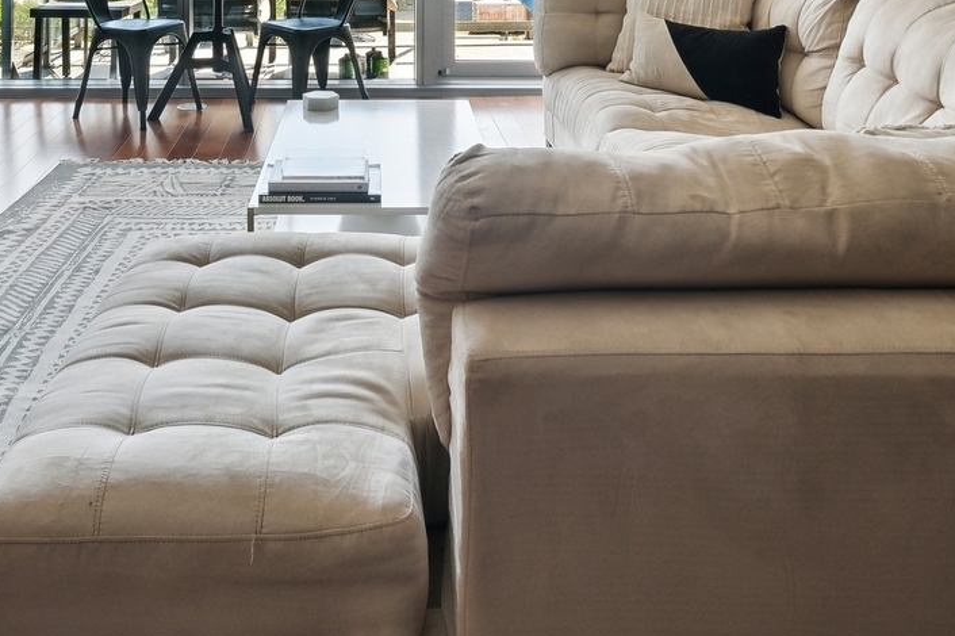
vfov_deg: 31.4
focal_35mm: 39
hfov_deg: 49.0
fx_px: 1034
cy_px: -14
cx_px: 352
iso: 500
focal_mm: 17
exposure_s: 1/200
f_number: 8
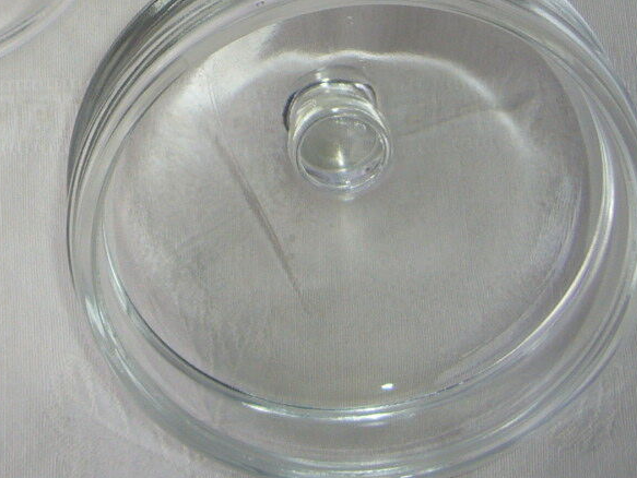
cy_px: -106
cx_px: 109
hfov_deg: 20.2
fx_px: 1768
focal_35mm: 96
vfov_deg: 14.9
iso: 80
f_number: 2.8
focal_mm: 5.8
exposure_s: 1/500
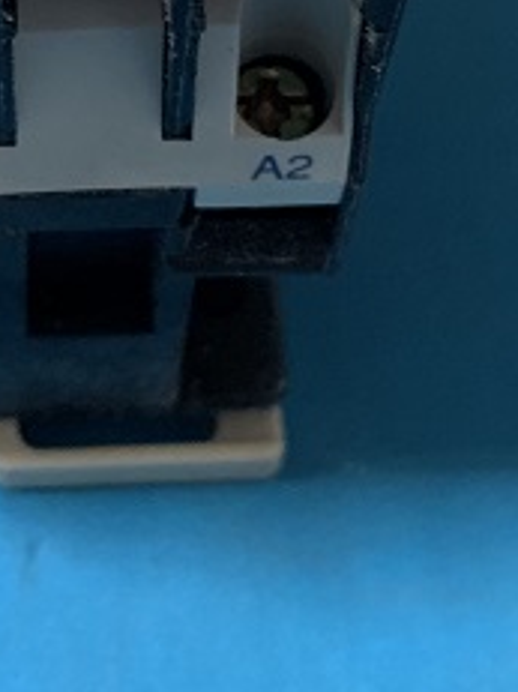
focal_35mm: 91
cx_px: 34
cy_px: 37
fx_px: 1817
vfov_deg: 21.0
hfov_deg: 16.0
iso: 400
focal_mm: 4.25
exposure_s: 1/47
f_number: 1.8
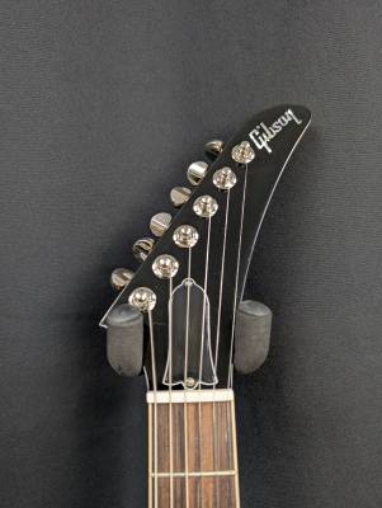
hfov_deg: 56.9
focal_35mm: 24
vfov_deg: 71.5
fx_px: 352
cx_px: 191
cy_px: 254
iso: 97
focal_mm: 6.9
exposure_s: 1/41.8
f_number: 1.68
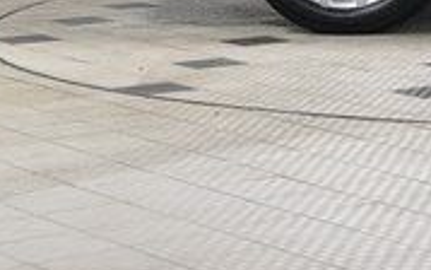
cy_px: -204
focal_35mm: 159
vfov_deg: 8.0
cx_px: 708
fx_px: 1866
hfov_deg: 12.3
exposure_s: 1/15
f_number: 6.3
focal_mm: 29
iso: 800
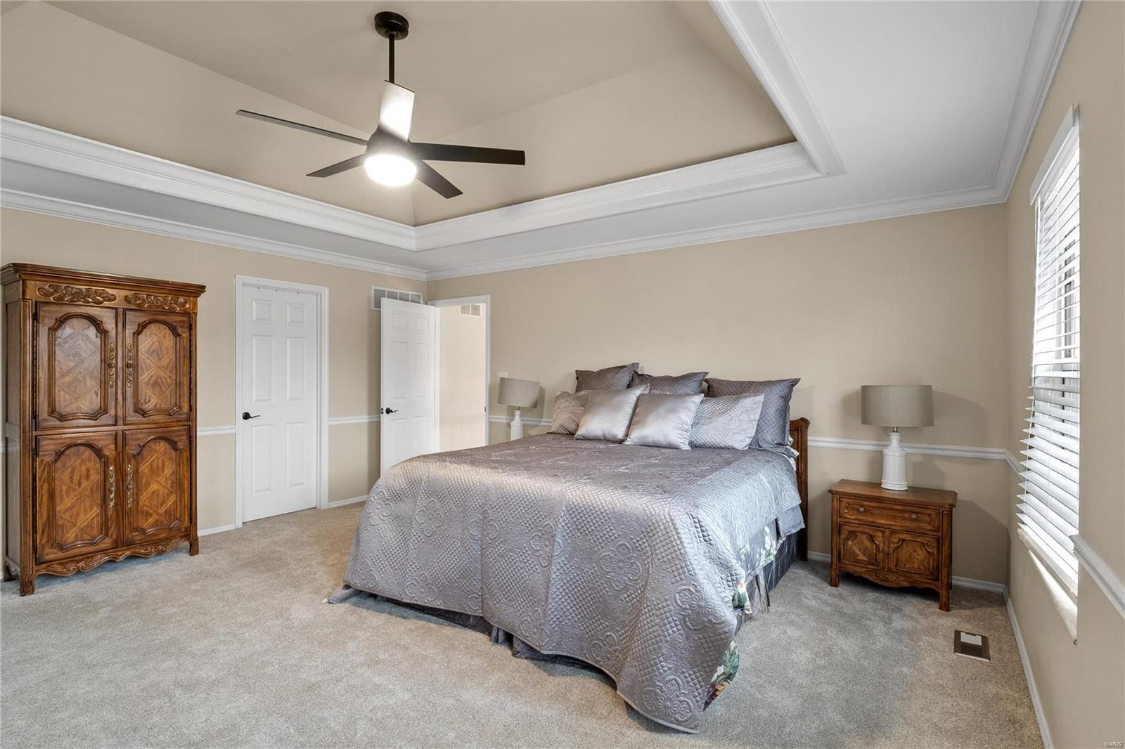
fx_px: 500
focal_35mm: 16
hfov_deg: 96.7
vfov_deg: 73.7
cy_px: 374
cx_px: 562
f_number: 8
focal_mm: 8
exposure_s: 1/1.25
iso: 400
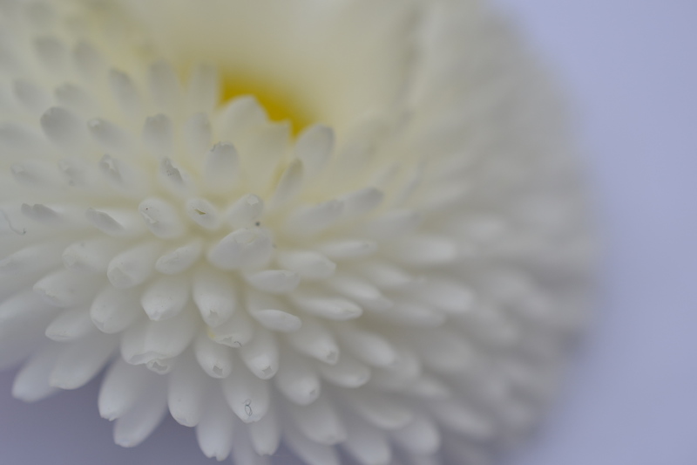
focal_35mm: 60
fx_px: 1161
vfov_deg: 22.6
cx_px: 348
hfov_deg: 33.4
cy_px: 232
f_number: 6.3
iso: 200
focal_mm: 40
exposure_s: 1/100
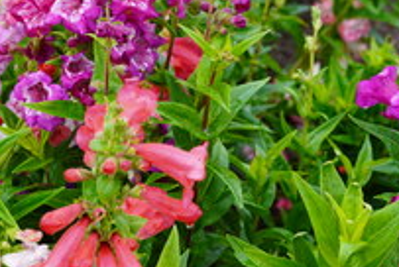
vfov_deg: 16.7
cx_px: 215
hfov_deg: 24.7
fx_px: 911
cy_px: 156
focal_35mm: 82
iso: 100
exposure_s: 1/60
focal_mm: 25
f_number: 4.5
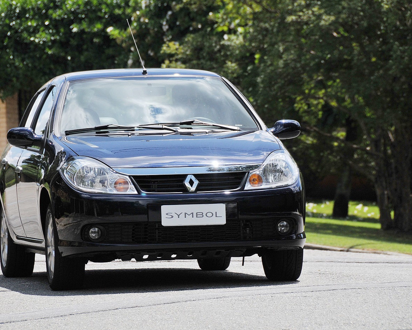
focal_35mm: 340
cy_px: 165
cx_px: 180
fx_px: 4146
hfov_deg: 5.7
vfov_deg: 4.6
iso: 400
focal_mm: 200
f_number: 8
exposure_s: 1/2000
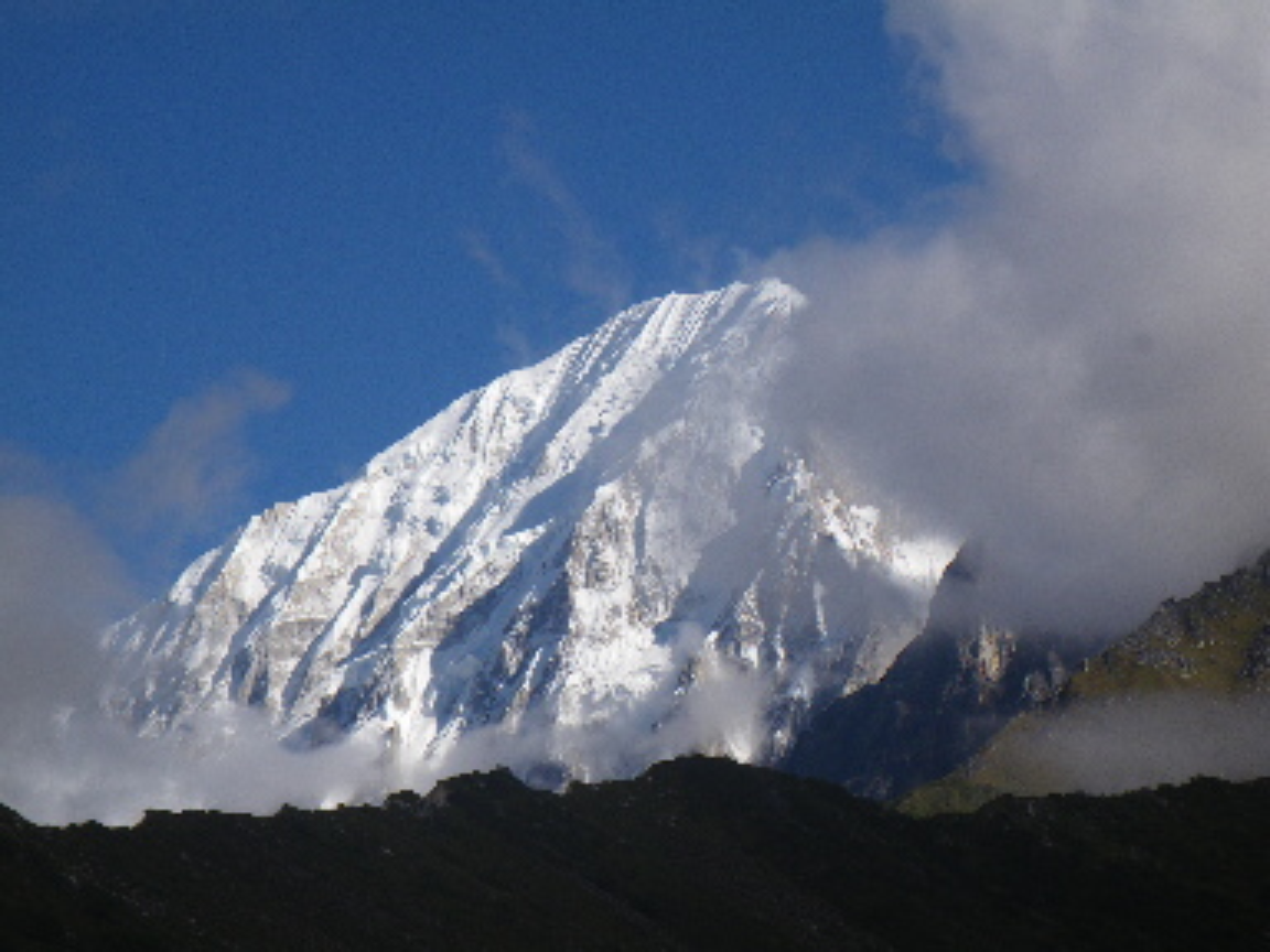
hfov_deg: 14.1
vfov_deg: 10.6
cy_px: 476
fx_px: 5136
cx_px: 635
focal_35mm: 140
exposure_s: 1/250
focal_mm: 25
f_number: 6.6
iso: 50
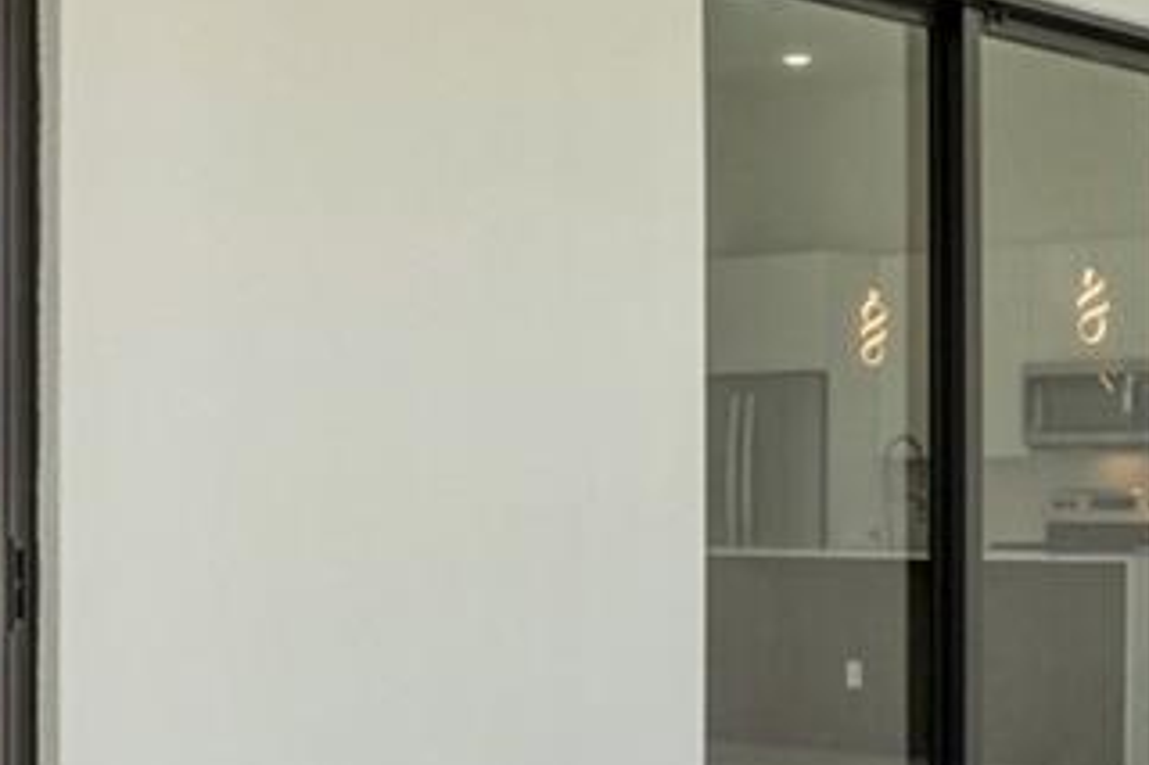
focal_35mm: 80
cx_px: 237
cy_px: 521
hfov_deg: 25.0
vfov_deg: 17.0
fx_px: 2552
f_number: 9
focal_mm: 16
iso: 200
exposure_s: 1/160
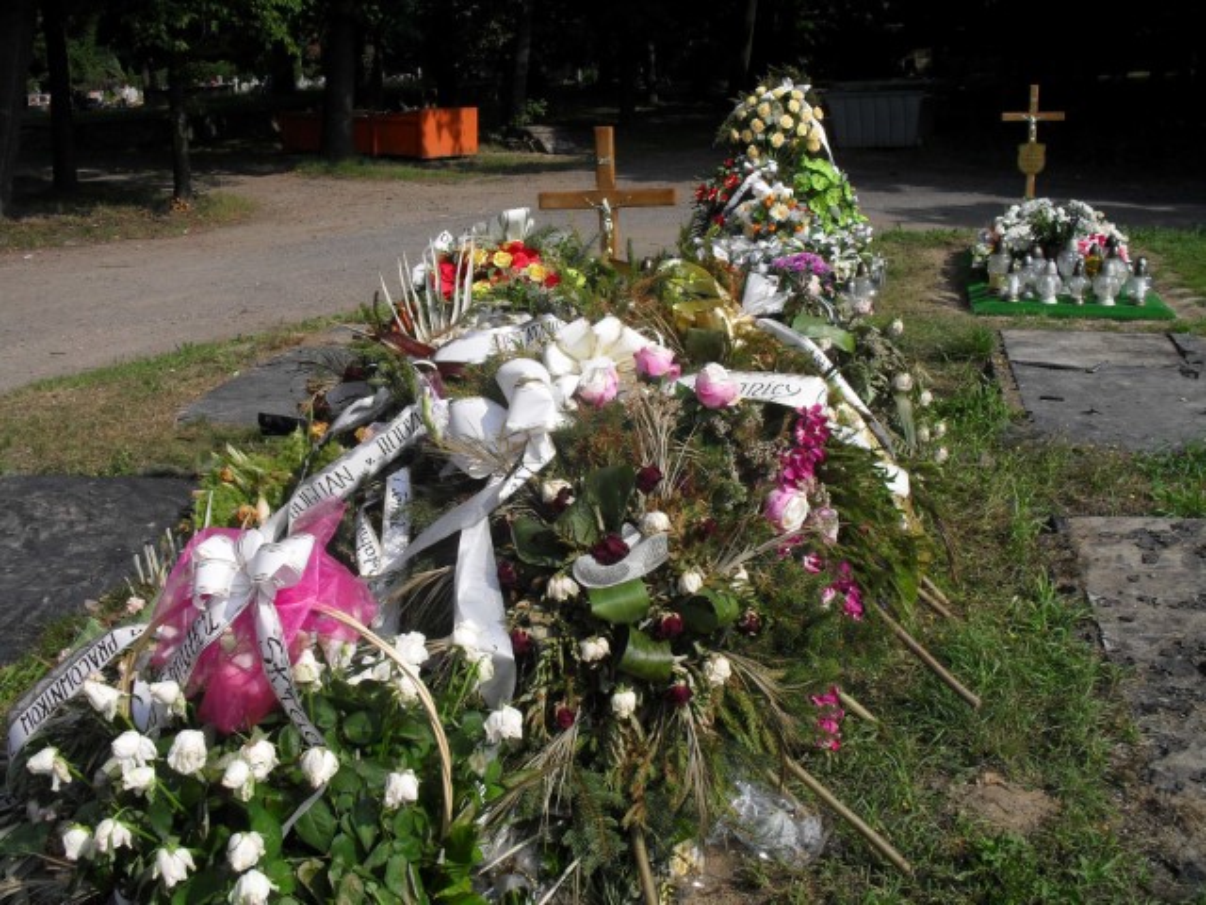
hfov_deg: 52.6
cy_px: 452
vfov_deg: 40.7
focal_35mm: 35
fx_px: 1219
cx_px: 603
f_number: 8.4
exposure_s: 1/350
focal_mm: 6.3
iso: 100
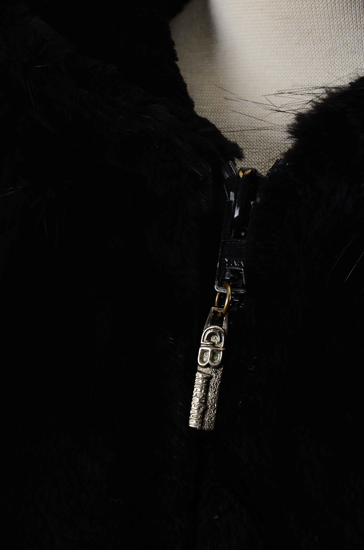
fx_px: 2399
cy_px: 275
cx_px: 182
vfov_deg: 13.1
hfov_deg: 8.7
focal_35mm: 158
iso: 160
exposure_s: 1/80
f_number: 8
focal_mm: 105
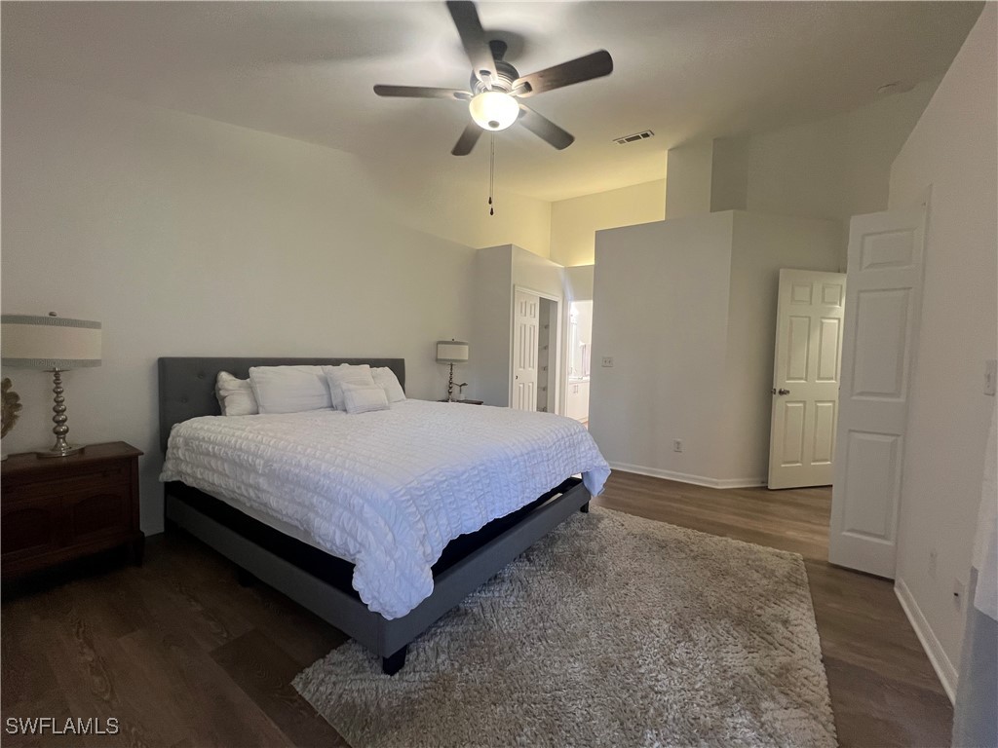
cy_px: 374
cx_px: 499
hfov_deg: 106.2
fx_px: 375
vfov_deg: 89.9
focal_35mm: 13
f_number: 1.8
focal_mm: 1.57
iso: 160
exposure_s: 1/60
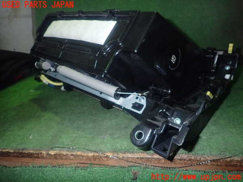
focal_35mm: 25
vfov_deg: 54.9
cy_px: 91
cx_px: 122
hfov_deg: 69.4
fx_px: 175
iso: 800
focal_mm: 4.5
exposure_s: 1/30
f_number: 5.6
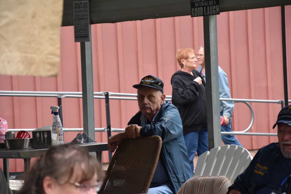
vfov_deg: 8.7
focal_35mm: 158
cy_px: 97
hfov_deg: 13.0
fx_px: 1273
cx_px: 146
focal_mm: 105
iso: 400
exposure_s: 1/320
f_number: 5.6
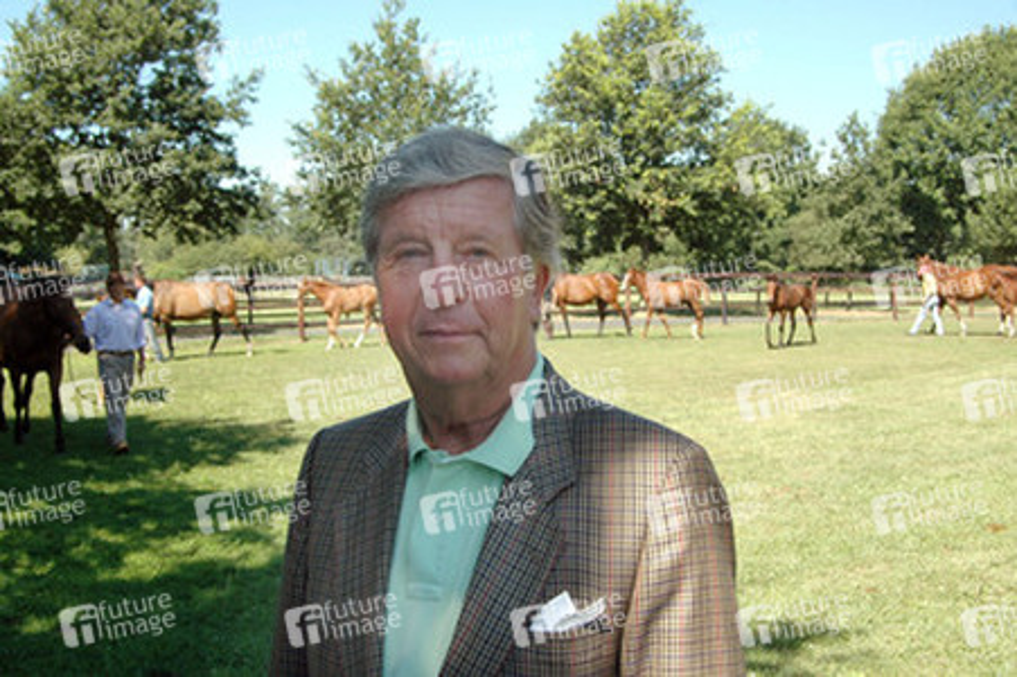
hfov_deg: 45.0
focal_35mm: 44
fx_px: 1228
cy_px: 338
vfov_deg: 30.8
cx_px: 508
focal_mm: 29
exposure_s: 1/250
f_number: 8
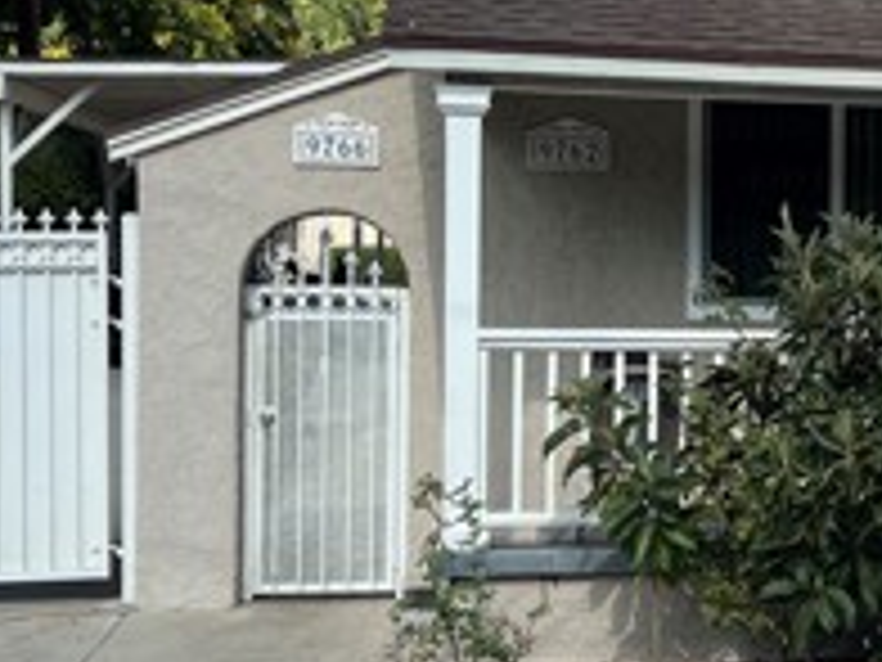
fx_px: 2166
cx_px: 968
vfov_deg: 17.4
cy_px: 320
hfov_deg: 21.8
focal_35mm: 85
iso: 50
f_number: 1.5
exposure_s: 1/3165
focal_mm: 5.7
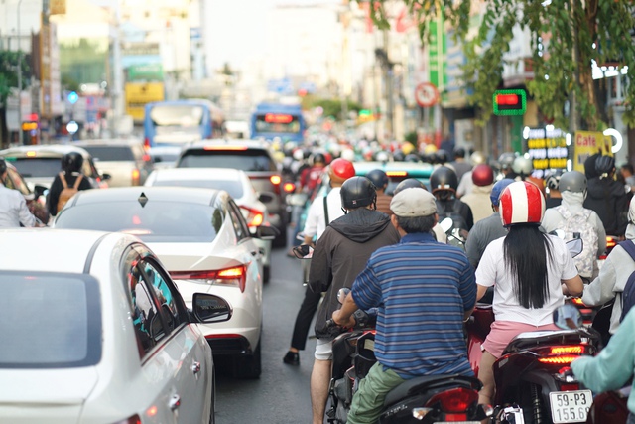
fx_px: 1500
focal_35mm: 85
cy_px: 212
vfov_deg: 16.1
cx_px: 318
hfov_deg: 23.9
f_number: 1.8
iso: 1000
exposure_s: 1/1600
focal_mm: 85
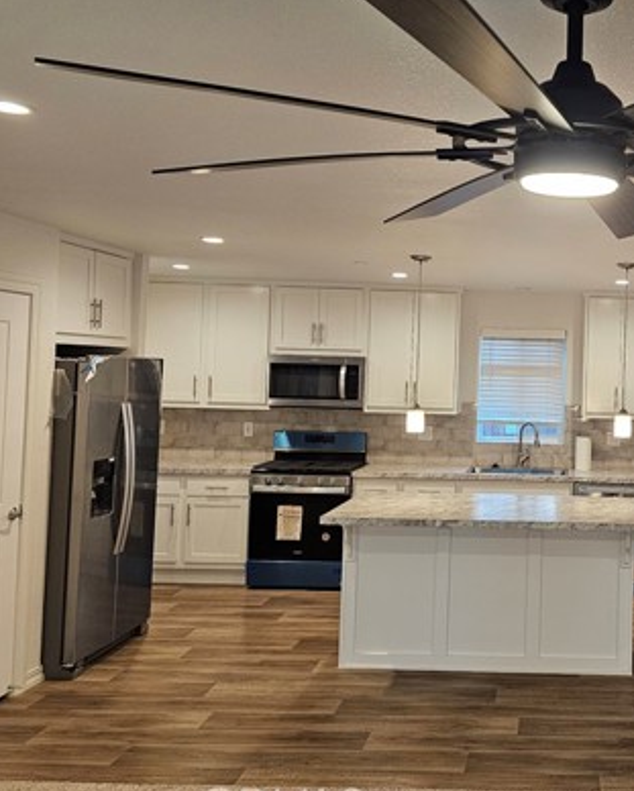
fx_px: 867
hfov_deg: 37.6
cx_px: 567
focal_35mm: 37
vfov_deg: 48.9
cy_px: 347
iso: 400
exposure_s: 1/120
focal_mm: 6.3
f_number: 1.7
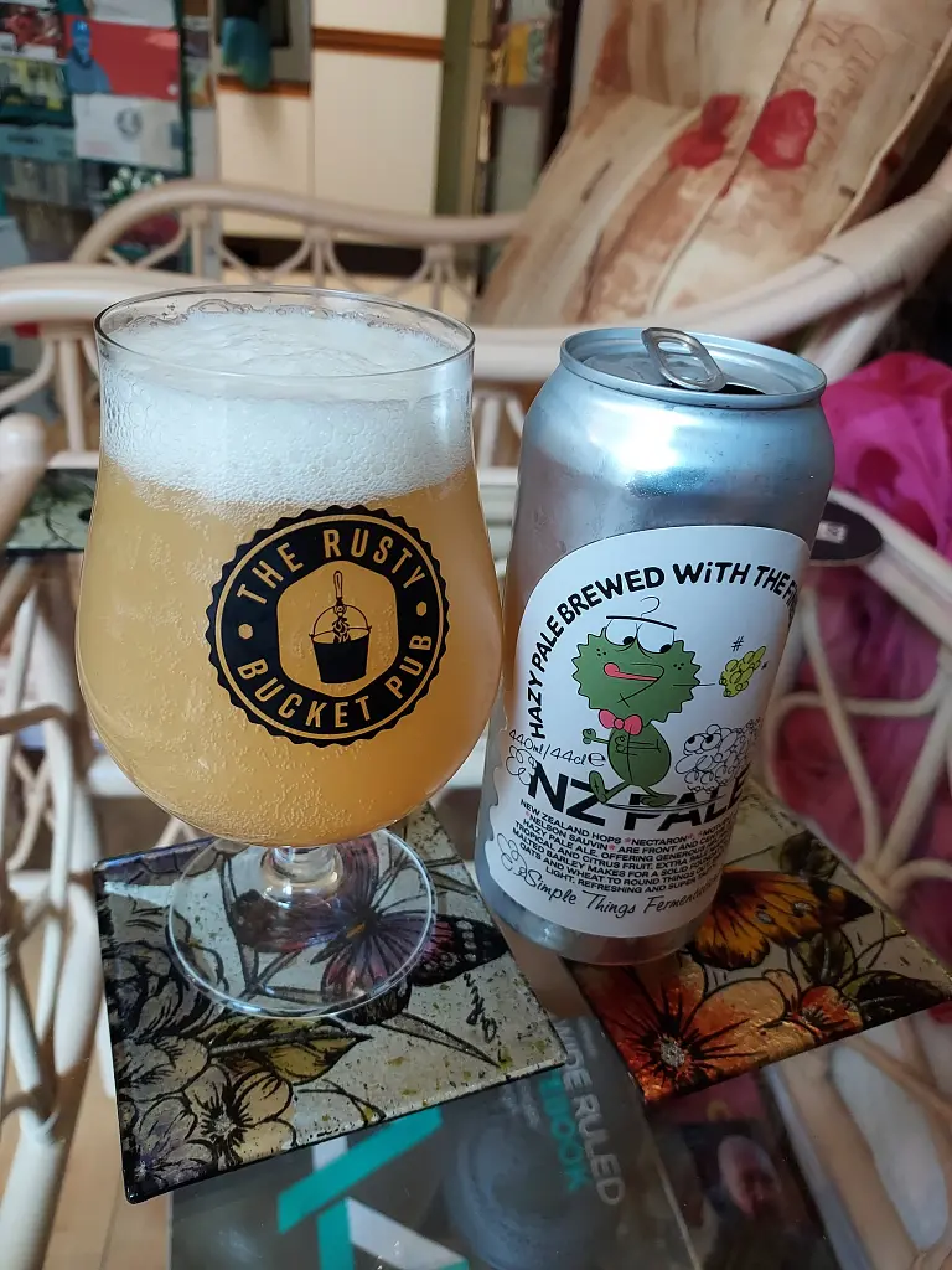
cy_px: 635
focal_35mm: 24
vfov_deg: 71.6
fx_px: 880
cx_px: 476
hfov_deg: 56.8
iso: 400
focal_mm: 4.6
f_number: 1.8
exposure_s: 1/50
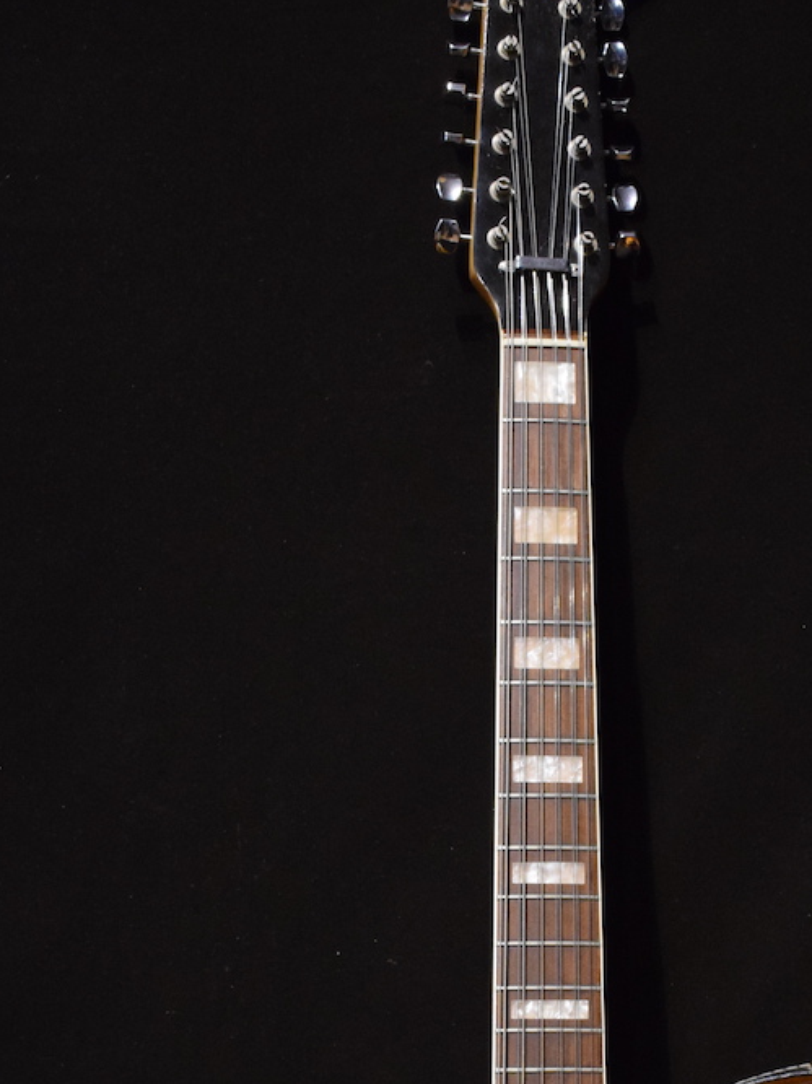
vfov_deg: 24.2
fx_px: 2441
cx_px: 545
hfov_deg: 18.8
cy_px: 1004
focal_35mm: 78
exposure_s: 1/30
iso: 2500
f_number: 4
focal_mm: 24
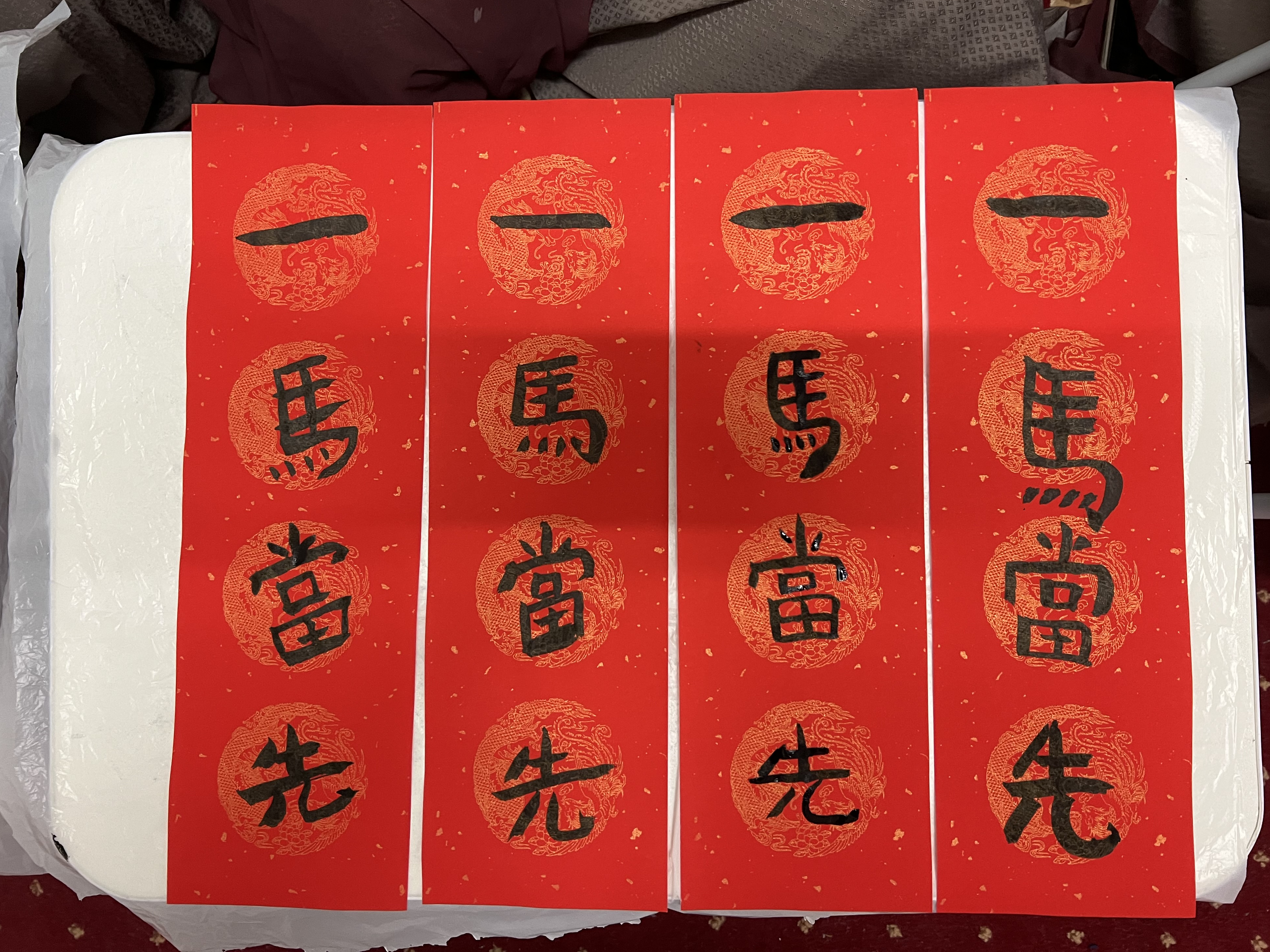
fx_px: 991
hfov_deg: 65.3
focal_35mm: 27
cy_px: 458
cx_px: 646
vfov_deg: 51.3
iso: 400
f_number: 1.5
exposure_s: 1/50
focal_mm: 5.7
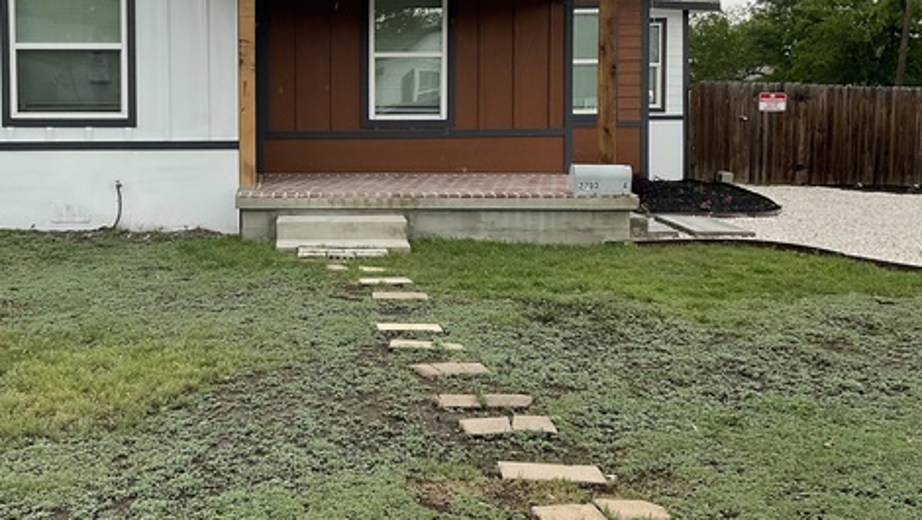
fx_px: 1052
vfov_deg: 27.4
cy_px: 133
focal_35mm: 43
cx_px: 318
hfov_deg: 46.7
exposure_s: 1/529
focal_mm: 3
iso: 16
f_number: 1.8
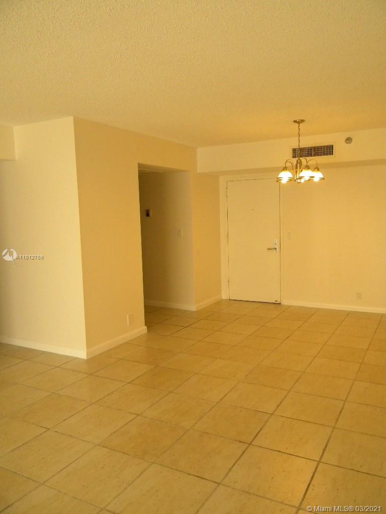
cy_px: 257
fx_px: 416
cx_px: 193
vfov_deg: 63.4
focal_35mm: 28
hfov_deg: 49.7
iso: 400
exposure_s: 1/266
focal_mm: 5
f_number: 3.5
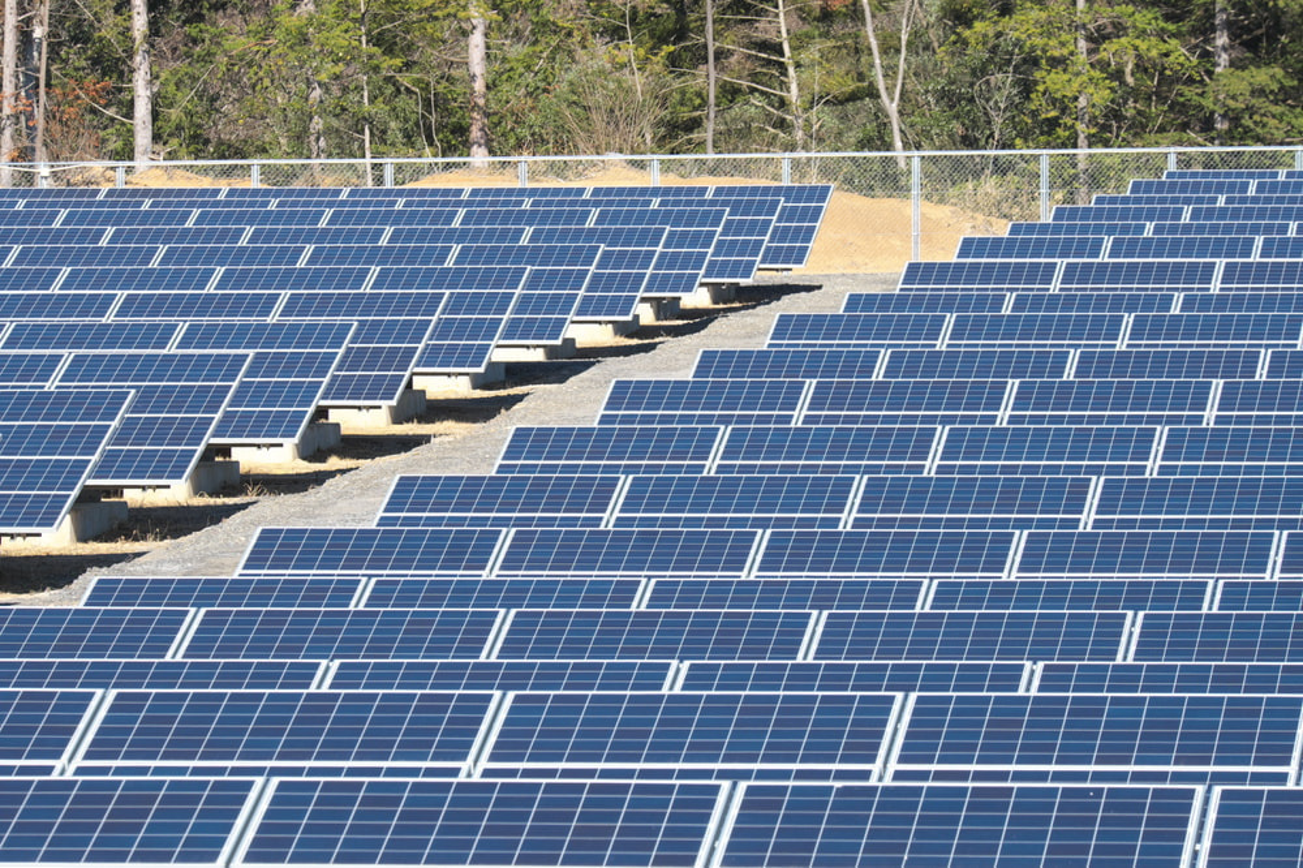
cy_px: 434
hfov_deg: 6.9
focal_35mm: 300
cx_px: 652
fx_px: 10854
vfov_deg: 4.6
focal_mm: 200
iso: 200
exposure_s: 1/160
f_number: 11
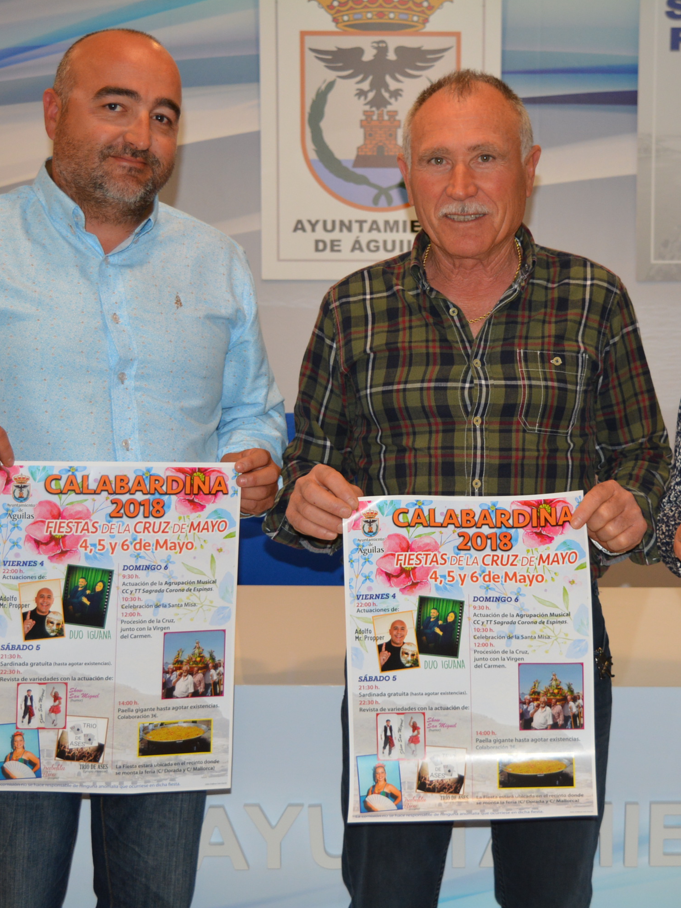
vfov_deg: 26.3
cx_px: 462
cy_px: 451
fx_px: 1941
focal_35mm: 74
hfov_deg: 19.8
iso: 560
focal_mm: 34
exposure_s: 1/60
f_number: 4.5
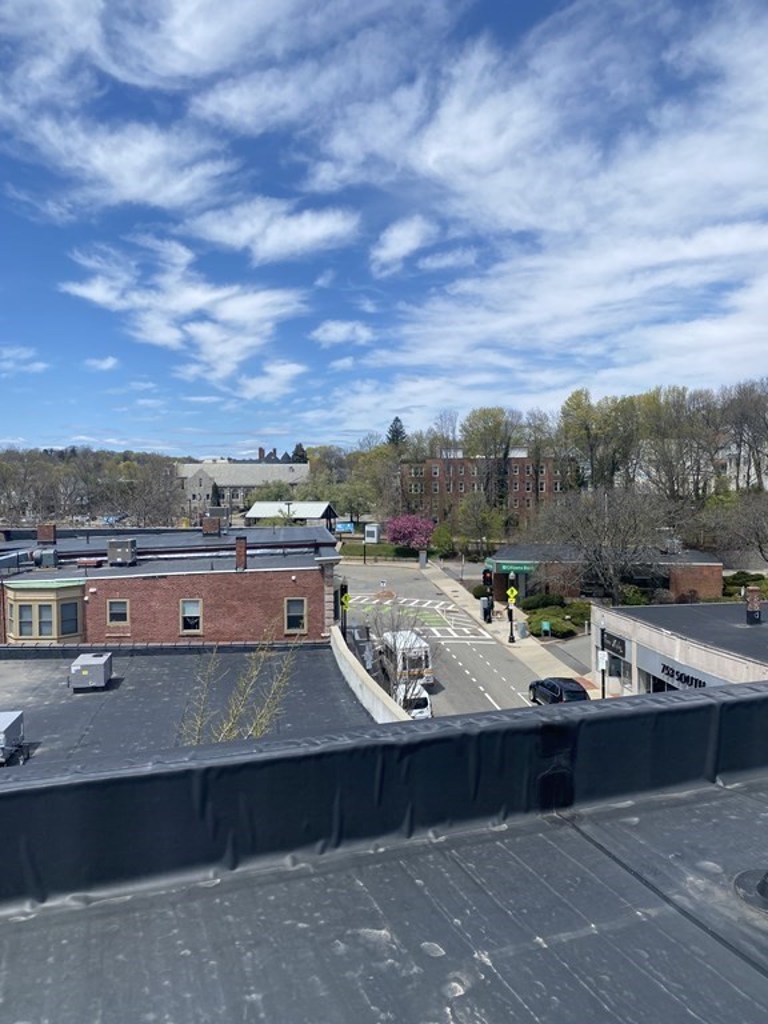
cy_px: 512
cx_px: 384
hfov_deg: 53.1
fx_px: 769
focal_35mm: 26
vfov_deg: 67.3
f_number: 1.8
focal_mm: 4.25
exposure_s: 1/3401
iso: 32
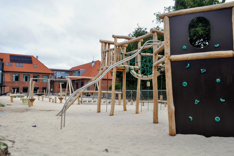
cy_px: 78
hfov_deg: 62.0
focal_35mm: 30
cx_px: 117
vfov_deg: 43.5
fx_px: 195
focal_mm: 20
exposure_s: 1/100
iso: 250
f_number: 10
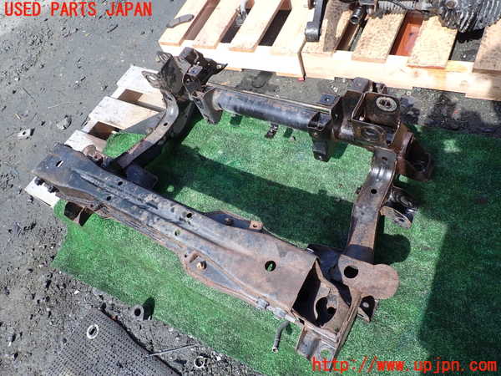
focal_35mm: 25
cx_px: 250
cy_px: 188
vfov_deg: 54.9
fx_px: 362
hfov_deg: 69.4
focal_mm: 4.5
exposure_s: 1/500
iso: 100
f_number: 2.8
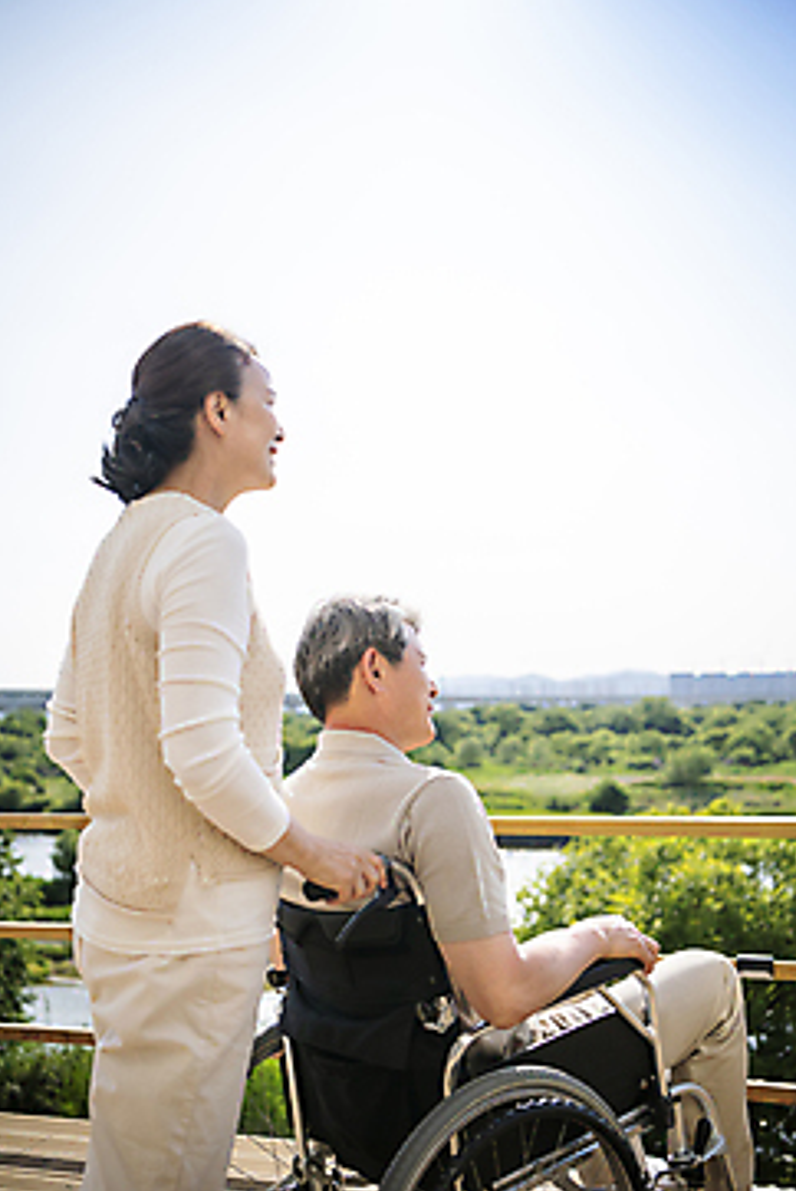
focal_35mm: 42
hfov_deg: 32.0
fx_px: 1390
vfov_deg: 46.4
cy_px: 612
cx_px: 403
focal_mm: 38
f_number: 2.8
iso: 160
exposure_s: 1/4000
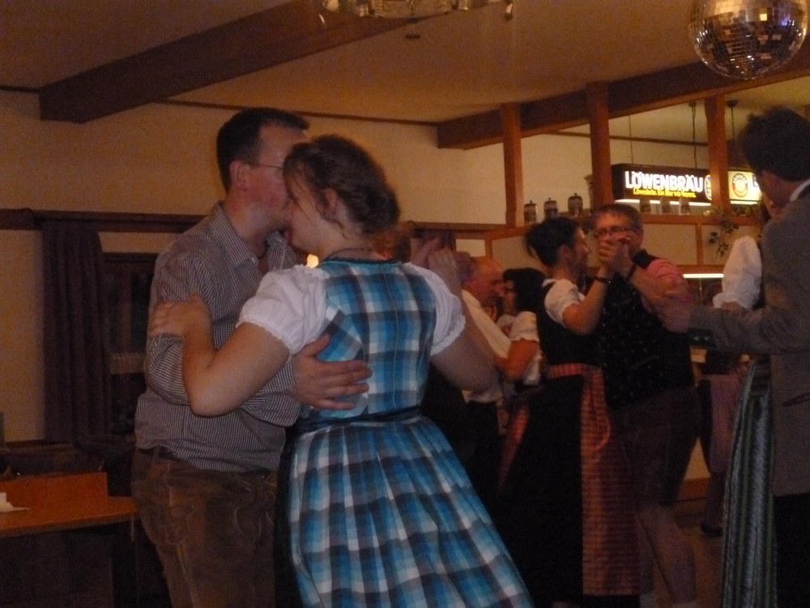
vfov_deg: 21.3
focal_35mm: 69
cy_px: 304
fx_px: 1615
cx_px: 405
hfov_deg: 28.2
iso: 1000
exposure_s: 1/60
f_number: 4.5
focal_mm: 12.3
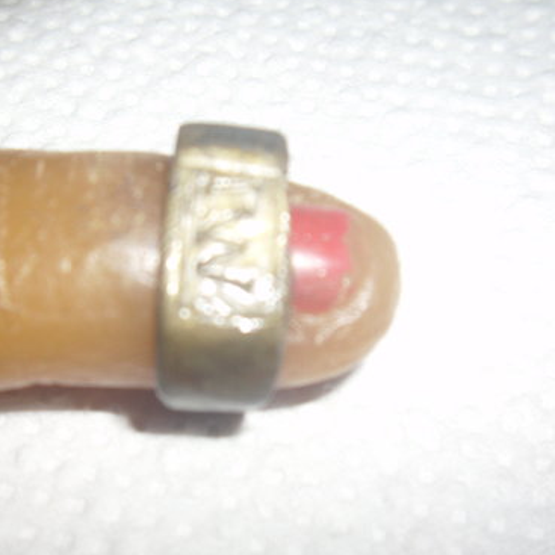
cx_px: 231
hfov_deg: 36.0
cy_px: 274
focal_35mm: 47
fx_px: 853
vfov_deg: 36.1
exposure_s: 1/200
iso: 50
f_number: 6.3
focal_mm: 7.6
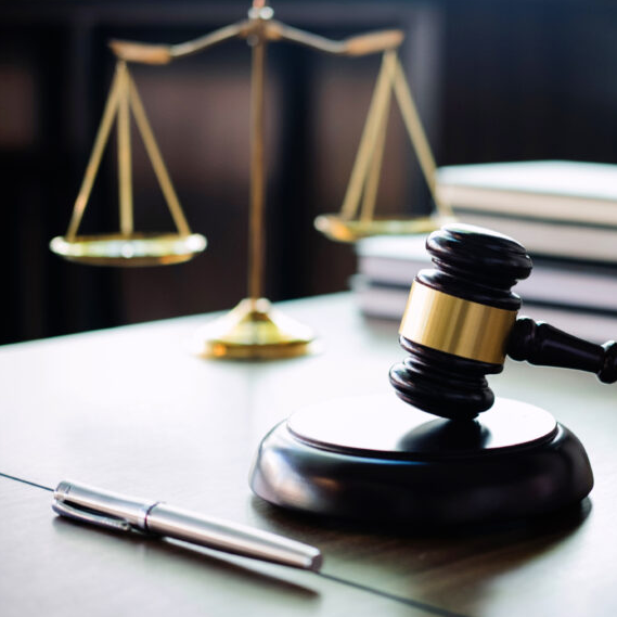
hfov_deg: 21.2
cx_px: 465
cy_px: 298
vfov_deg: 21.4
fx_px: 1633
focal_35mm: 81
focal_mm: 35
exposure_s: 1/80
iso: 500
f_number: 2
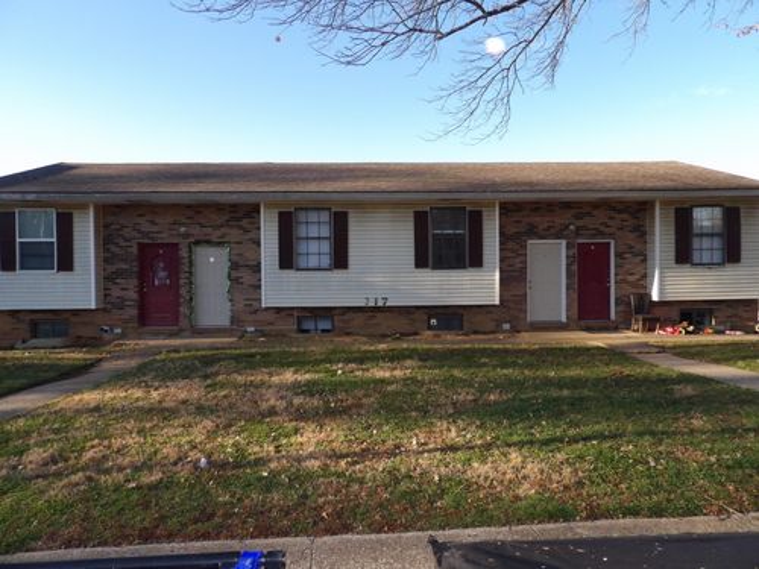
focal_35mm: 24
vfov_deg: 56.8
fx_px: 526
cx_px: 380
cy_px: 284
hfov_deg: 71.6
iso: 200
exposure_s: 1/563
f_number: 3.2
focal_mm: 4.3
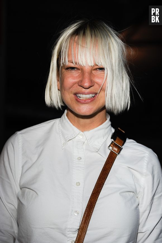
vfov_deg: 18.3
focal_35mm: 112
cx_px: 81
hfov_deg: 12.2
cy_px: 122
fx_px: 757
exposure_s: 1/80
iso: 640
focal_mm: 112
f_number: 5.6
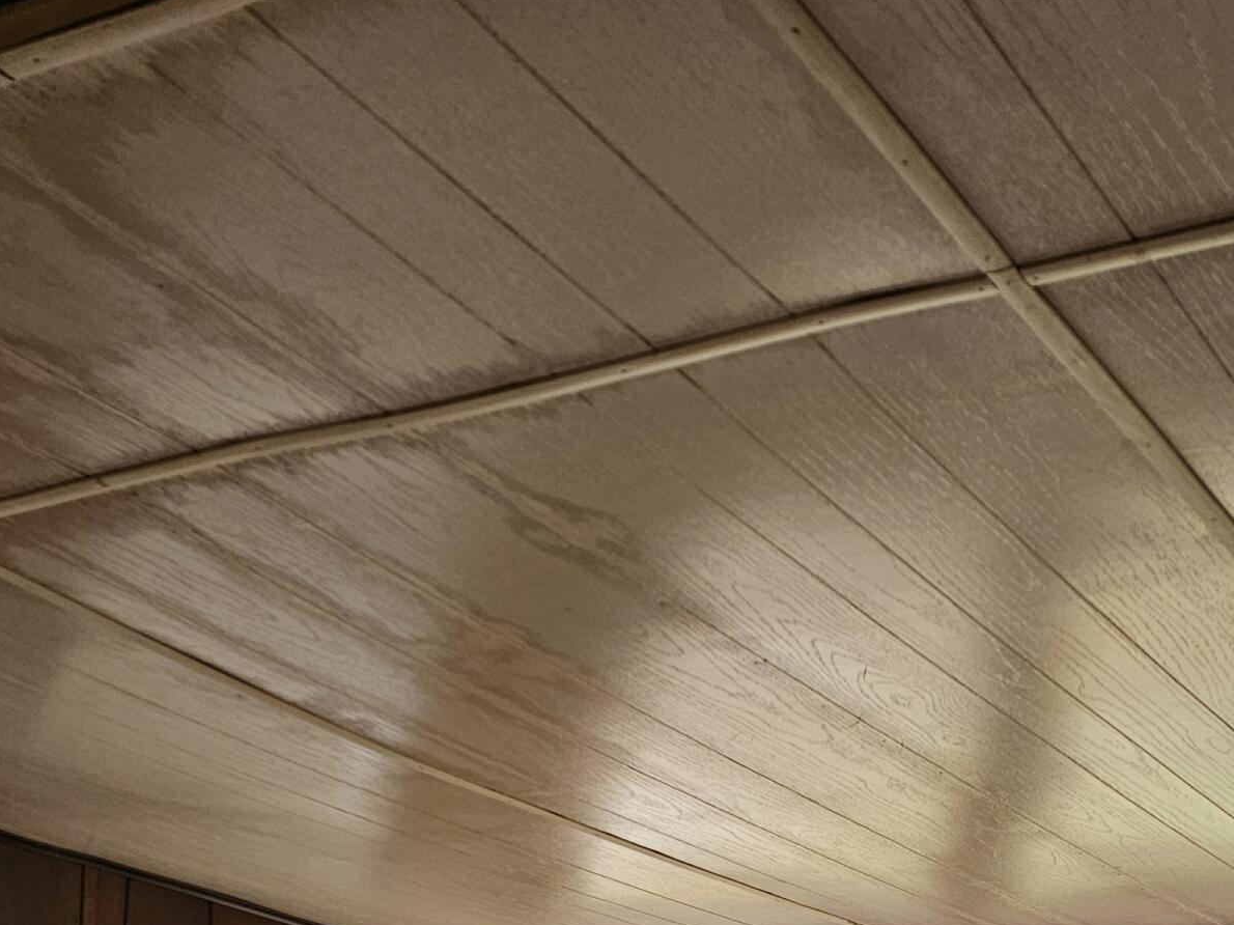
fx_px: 2067
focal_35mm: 58
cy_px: 1094
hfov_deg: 33.0
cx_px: 823
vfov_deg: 23.2
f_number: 1.7
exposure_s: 1/120
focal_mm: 6.3
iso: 80
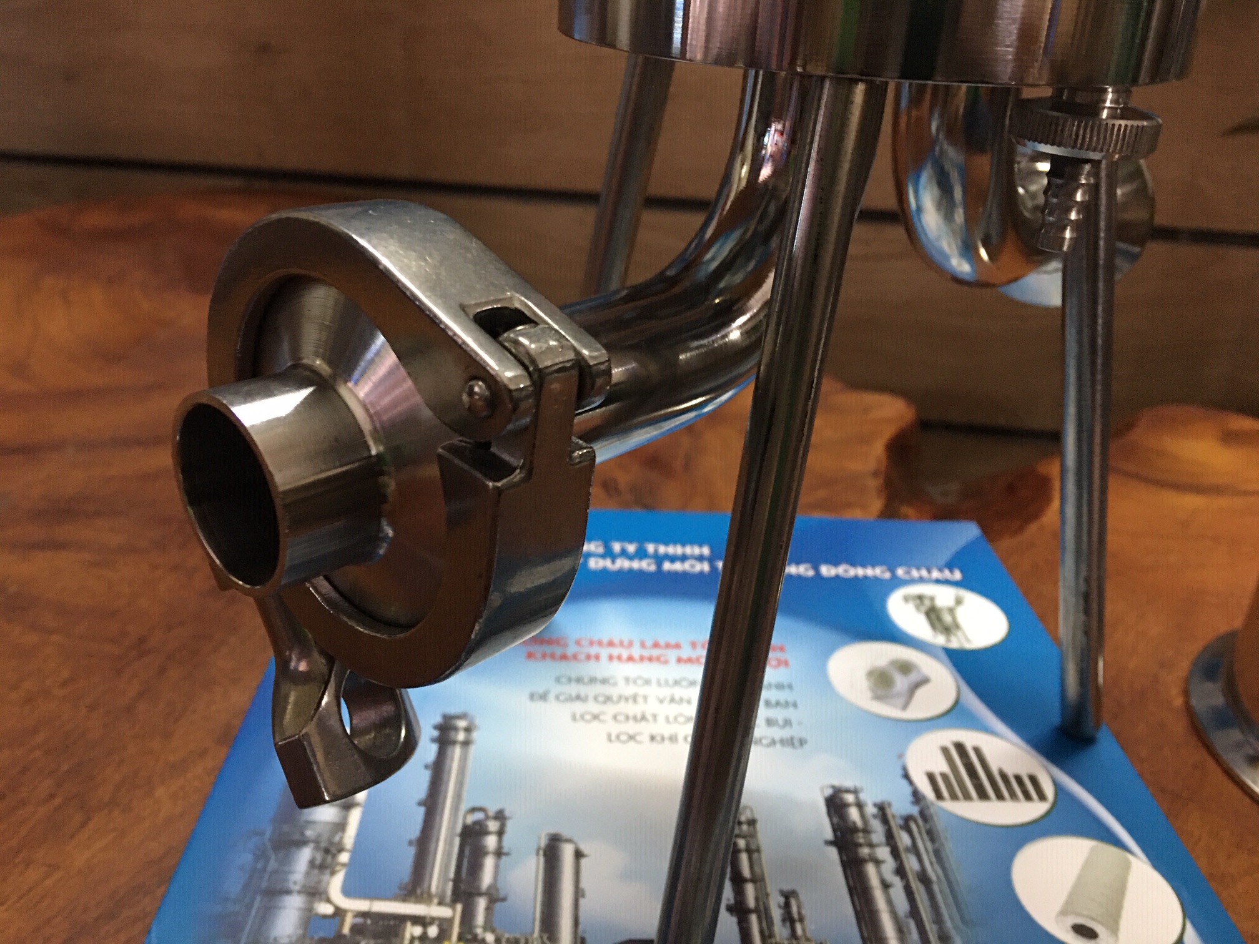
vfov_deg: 48.2
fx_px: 1055
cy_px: 472
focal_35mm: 29
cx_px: 630
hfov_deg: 61.7
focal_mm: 4.15
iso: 100
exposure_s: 1/8
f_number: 2.2
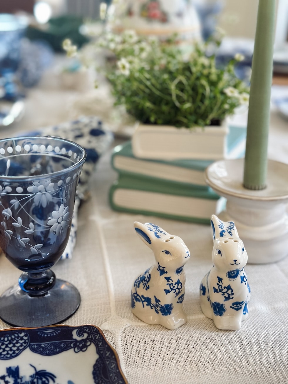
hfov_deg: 30.3
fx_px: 533
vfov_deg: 39.7
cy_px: 192
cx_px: 144
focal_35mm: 48
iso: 200
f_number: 1.8
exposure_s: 1/60
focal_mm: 6.86
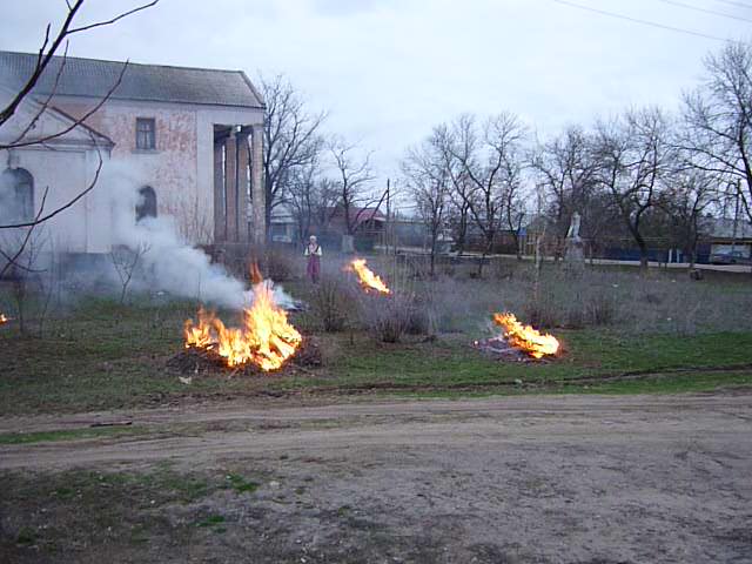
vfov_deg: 42.9
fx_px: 717
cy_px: 282
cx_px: 376
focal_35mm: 33
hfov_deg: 55.4
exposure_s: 1/30
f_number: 8
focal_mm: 5.5
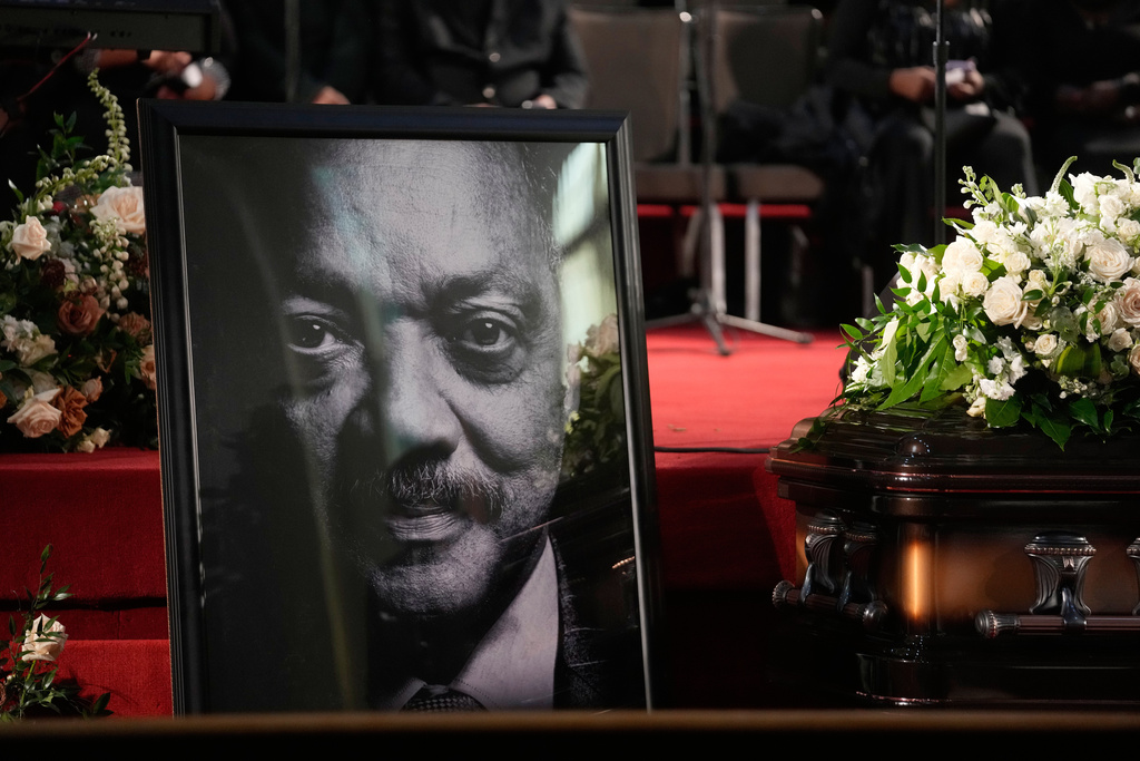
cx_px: 570
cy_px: 380
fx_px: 5669
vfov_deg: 7.7
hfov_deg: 11.5
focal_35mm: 179
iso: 3200
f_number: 2.8
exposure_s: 1/320
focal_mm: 179
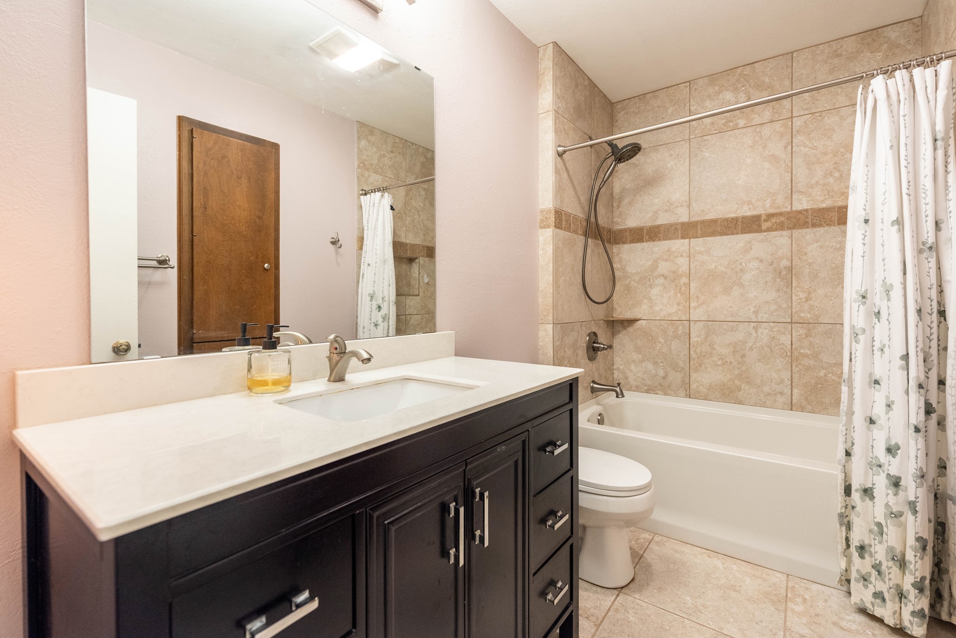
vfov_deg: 70.5
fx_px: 452
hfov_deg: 93.3
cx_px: 477
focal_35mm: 17
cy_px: 315
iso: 640
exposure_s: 1/60
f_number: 4
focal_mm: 16
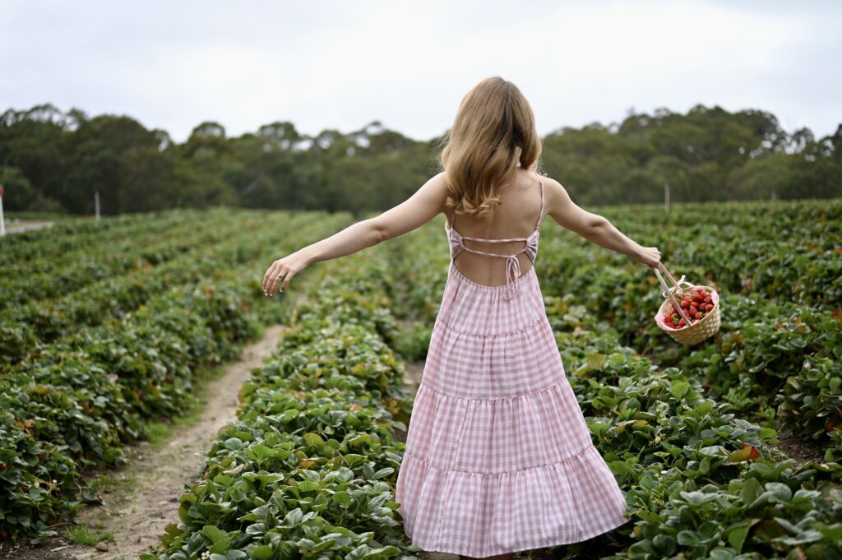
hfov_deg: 39.6
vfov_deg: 26.9
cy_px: 280
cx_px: 421
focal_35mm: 50
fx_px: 1168
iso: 125
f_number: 1.8
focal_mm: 50
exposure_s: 1/2000
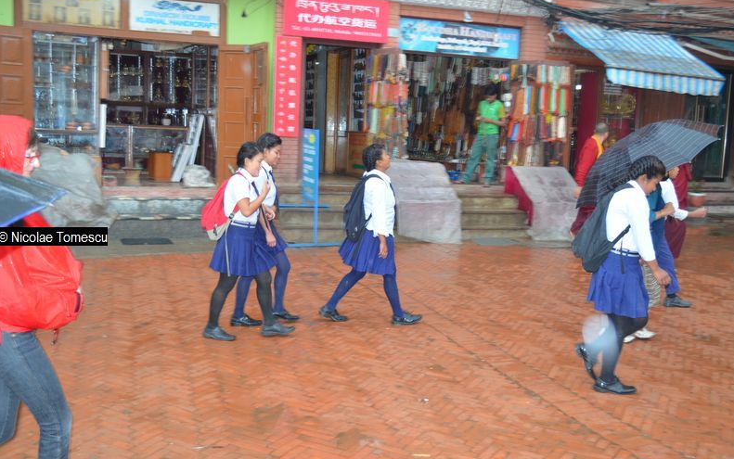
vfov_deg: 34.5
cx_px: 369
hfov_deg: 52.7
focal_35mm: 37
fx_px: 740
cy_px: 237
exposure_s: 1/60
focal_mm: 24
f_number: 4
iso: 900
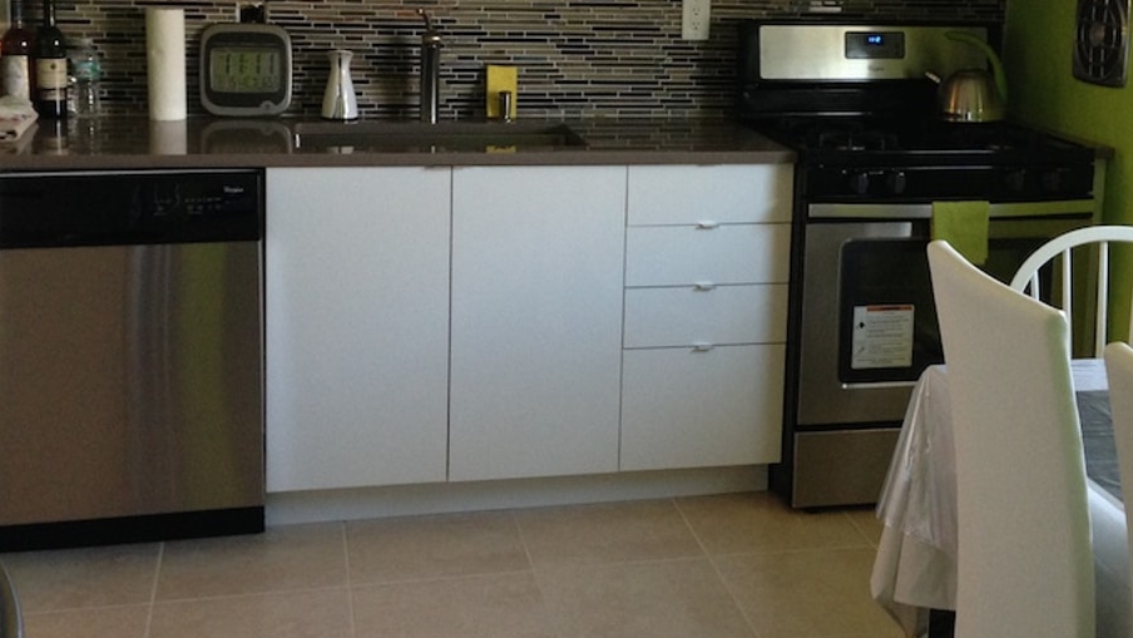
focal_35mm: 53
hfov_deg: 39.1
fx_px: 1593
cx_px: 637
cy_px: 137
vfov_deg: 22.4
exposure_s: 1/20
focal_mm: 4.12
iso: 200
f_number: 2.4
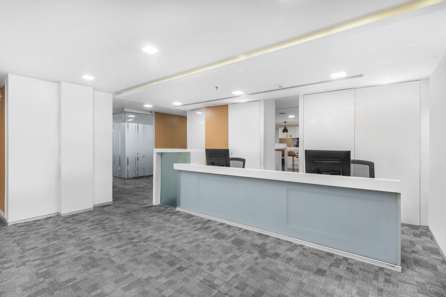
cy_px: 148
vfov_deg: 70.4
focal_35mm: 17
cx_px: 223
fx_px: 210
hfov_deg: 93.3
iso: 800
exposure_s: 1/8
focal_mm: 17
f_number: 11
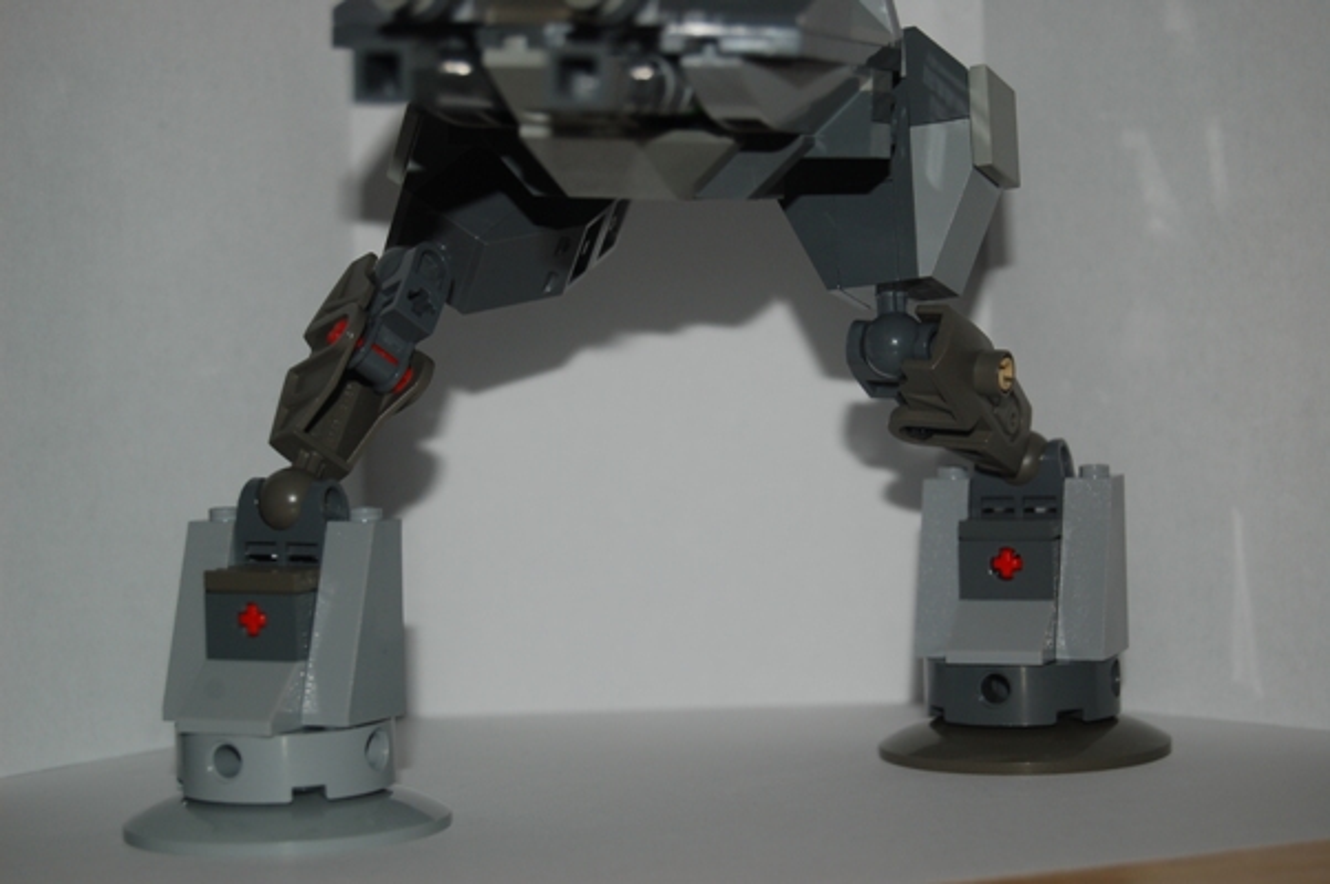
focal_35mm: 82
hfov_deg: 24.6
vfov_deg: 16.5
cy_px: 442
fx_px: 3045
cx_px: 665
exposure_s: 1/125
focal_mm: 55
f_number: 5.6
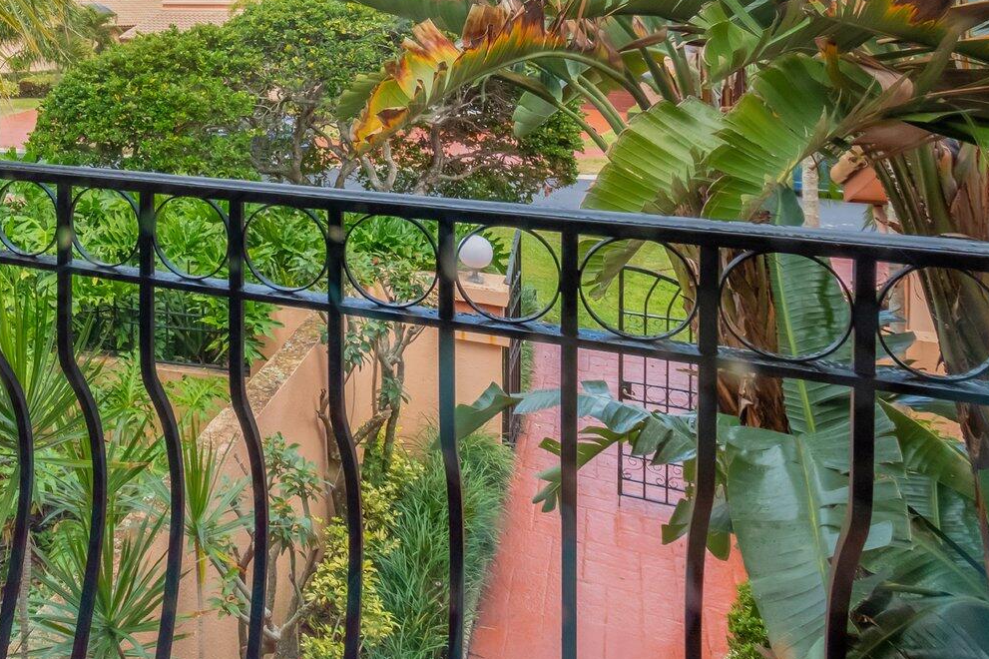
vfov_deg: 38.4
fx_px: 851
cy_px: 27
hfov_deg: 53.1
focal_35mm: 31
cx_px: 106
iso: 1000
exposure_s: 1/800
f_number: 8
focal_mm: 10
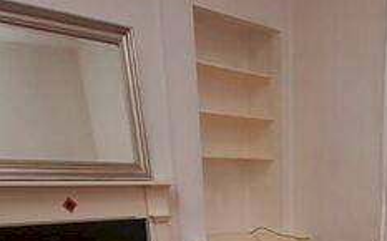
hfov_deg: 41.5
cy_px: 374
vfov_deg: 22.3
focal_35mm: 46
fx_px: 485
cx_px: 314
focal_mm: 10
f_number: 4
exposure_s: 1/60
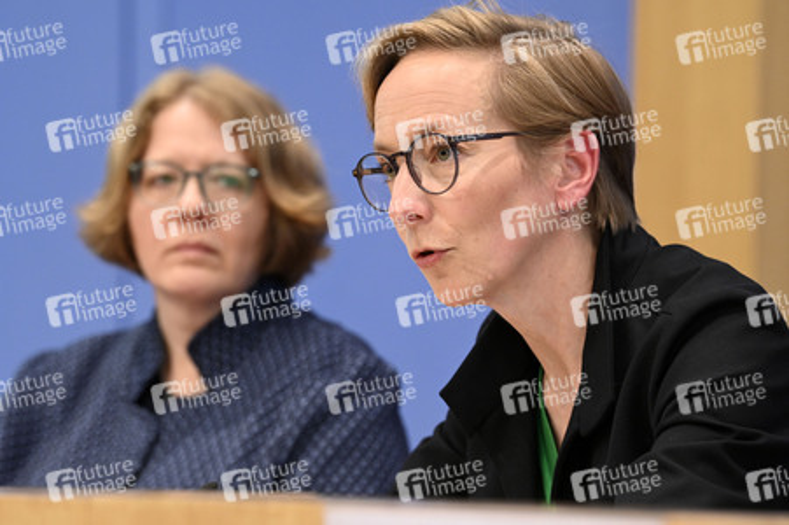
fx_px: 4380
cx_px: 394
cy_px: 262
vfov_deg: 6.9
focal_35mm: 200
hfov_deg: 10.3
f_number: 6.3
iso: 4000
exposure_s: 1/400
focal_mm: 200
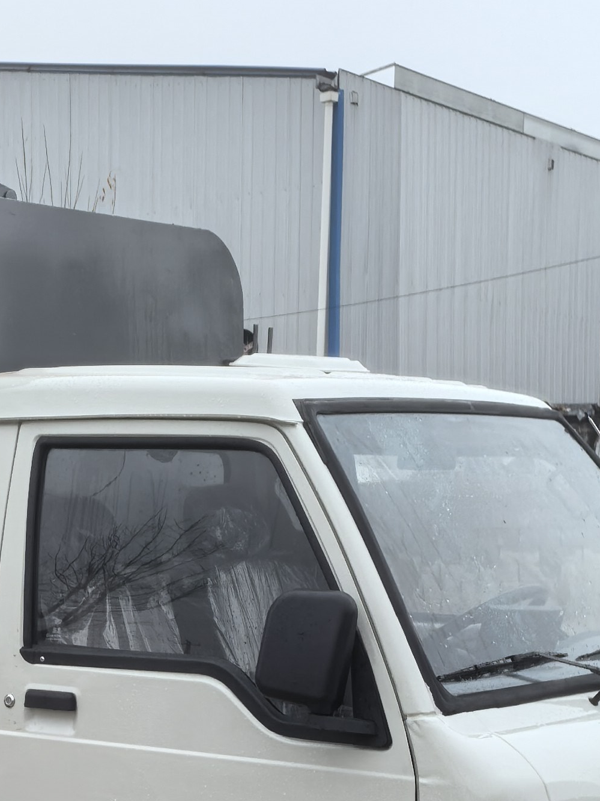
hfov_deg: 17.4
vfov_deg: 22.8
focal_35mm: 83
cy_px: 760
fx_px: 1918
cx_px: 20
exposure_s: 1/936
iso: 50
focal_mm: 5.75
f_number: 2
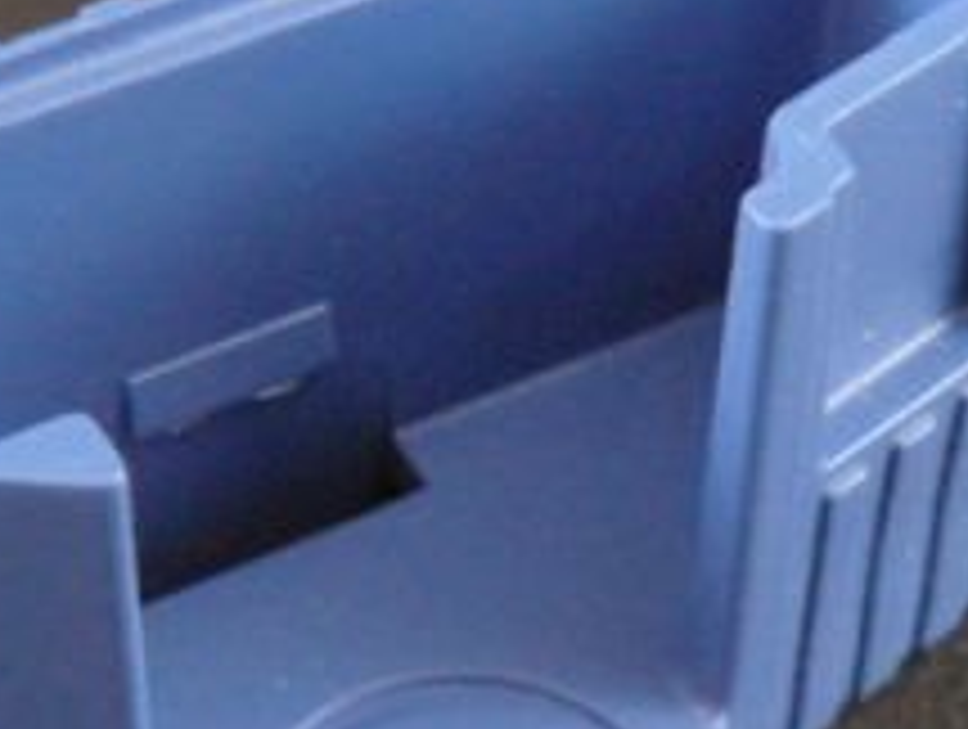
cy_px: 515
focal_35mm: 115
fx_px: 3221
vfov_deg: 12.9
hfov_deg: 17.1
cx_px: 446
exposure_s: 1/30
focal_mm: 6
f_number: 4
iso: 400
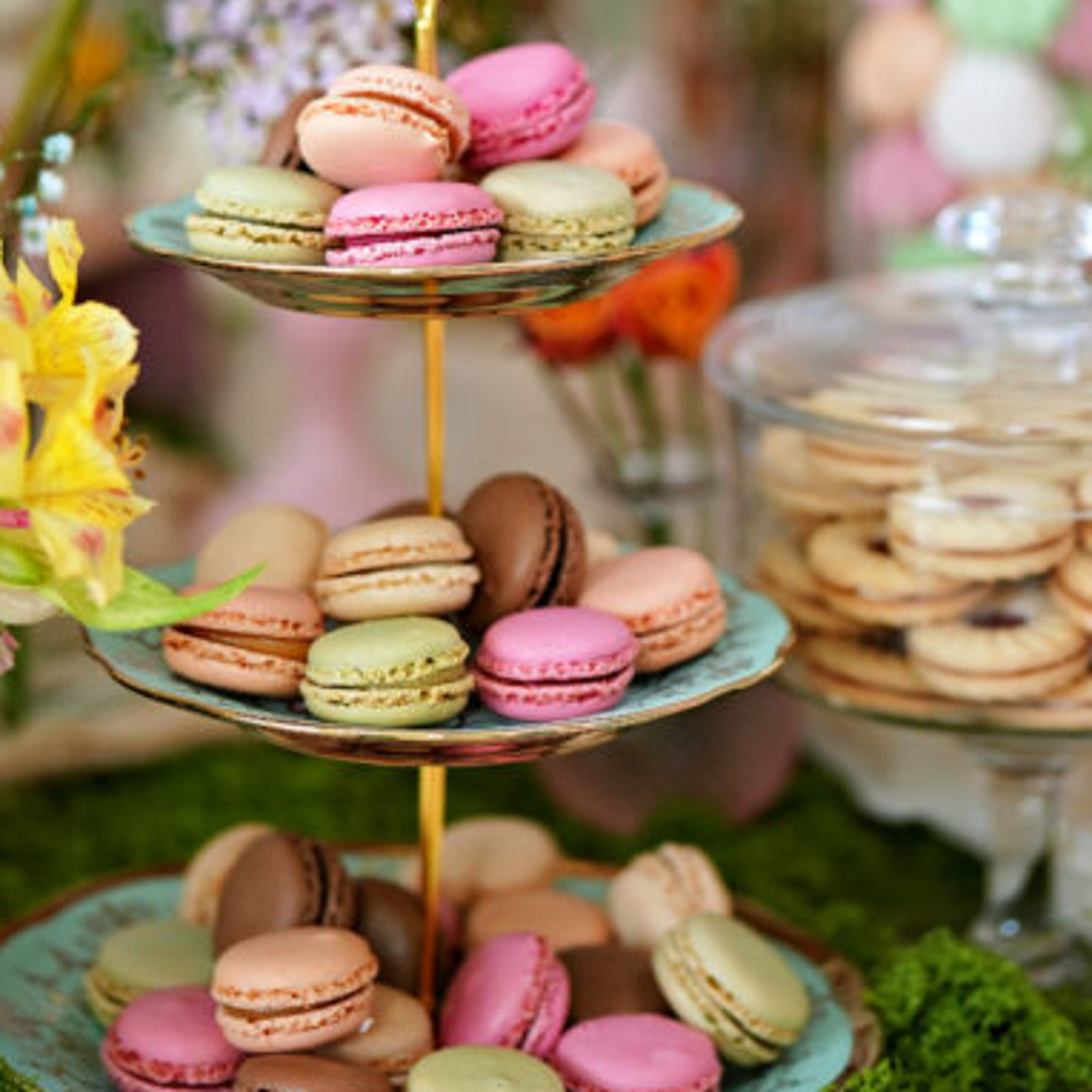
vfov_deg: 15.0
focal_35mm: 114
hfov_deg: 15.3
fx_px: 4069
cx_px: 490
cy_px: 26
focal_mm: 50
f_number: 1.4
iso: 320
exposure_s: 1/200
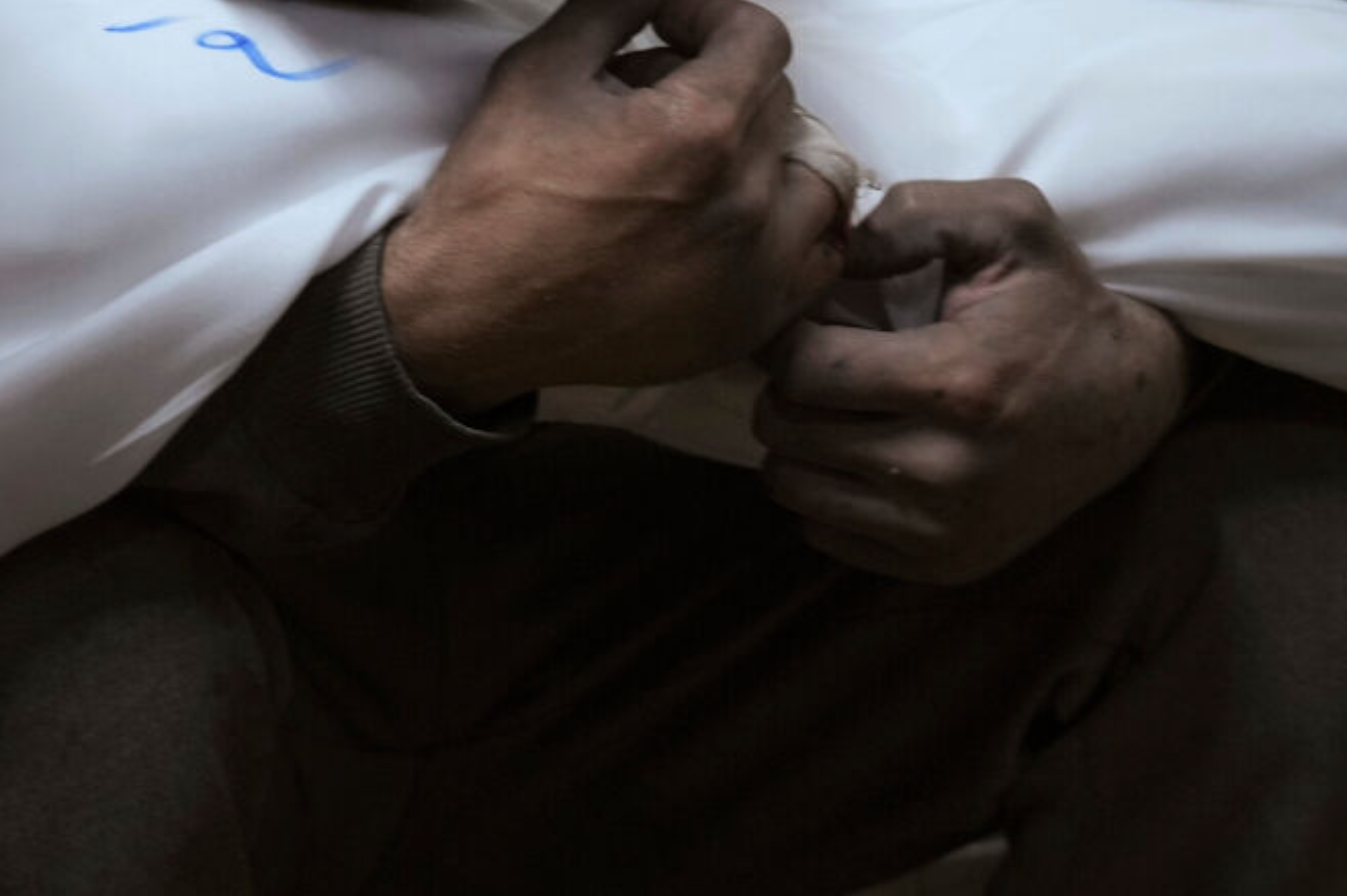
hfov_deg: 15.3
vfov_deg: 10.2
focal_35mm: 134
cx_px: 478
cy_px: 253
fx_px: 5011
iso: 1600
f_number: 4
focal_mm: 50
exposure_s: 1/50
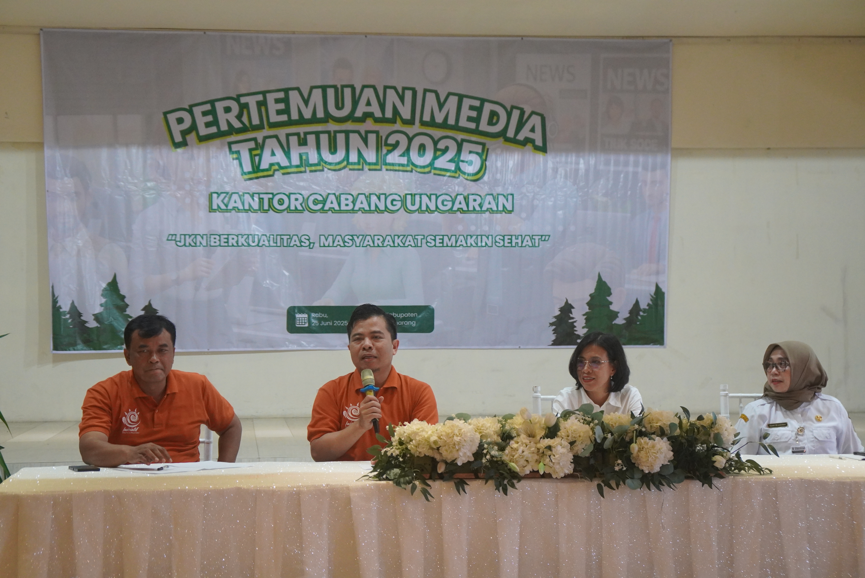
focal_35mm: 68
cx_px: 432
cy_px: 289
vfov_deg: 20.2
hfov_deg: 29.8
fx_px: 1623
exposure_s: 1/160
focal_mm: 45
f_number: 4
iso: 2500
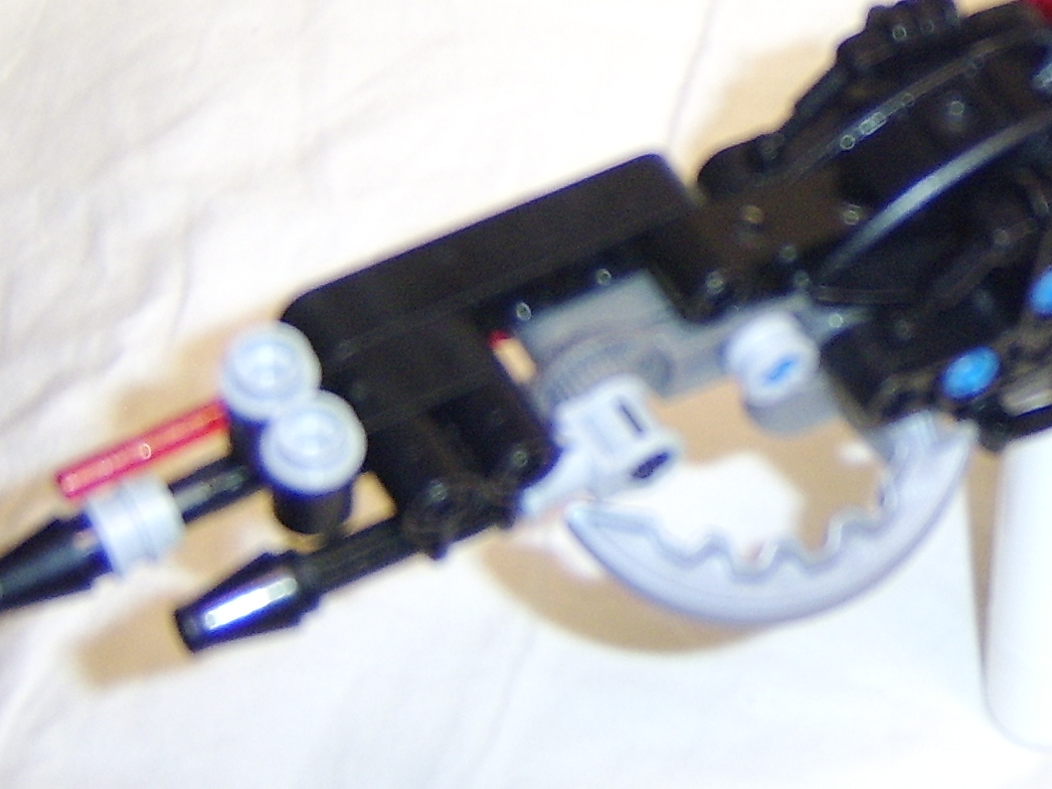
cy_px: -78
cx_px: 1206
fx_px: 2736
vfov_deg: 16.0
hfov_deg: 20.6
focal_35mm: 90
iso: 141
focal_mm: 8.13
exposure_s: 1/30
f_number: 2.7
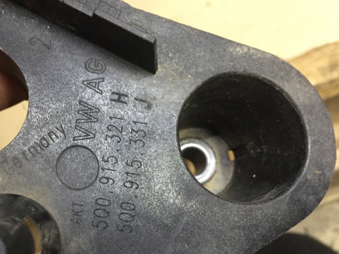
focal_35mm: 39
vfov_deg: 36.6
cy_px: 159
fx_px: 382
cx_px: 117
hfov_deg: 47.2
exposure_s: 1/33
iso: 160
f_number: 2.2
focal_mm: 4.15
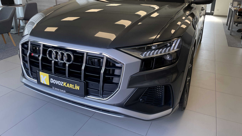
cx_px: 120
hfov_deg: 66.1
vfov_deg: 39.7
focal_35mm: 29
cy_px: 45
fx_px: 186
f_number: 1.6
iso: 50
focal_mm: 4.2
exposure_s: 1/121
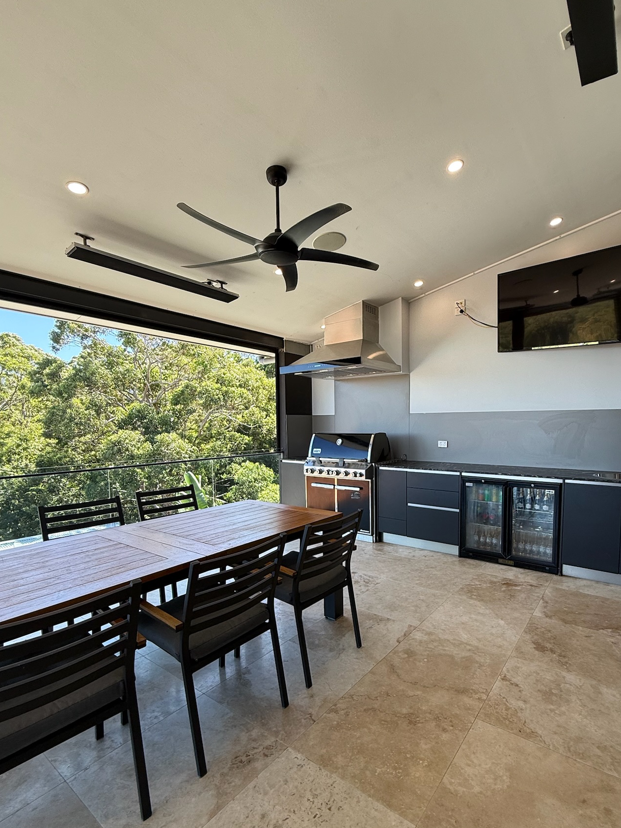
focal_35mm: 17
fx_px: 407
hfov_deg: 74.2
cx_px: 360
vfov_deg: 90.7
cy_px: 457
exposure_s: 1/152
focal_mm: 2.22
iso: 50
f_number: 2.2
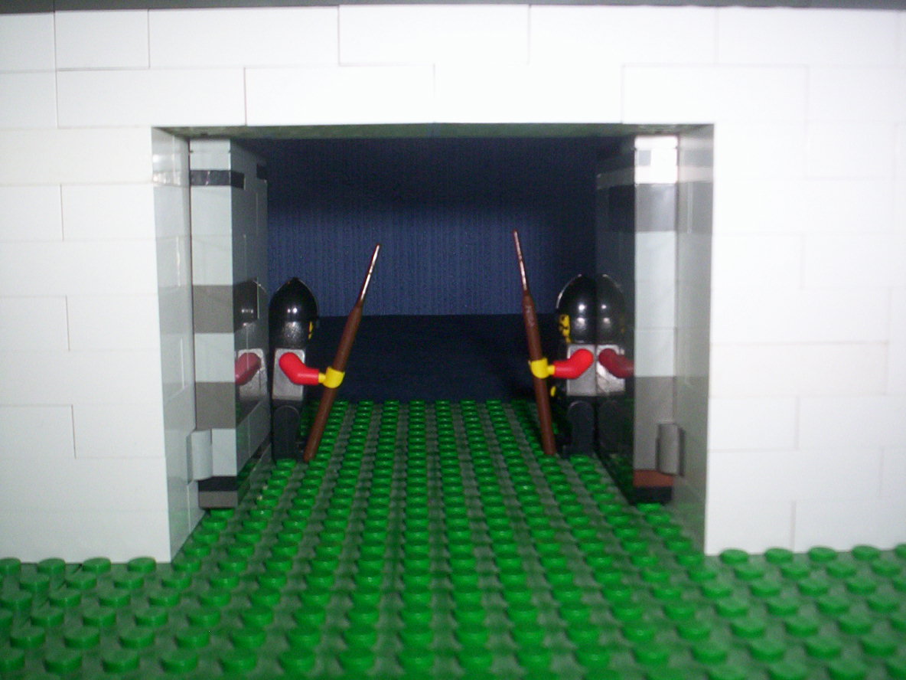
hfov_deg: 49.0
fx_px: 995
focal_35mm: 38
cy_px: 340
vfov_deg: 37.7
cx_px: 453
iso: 140
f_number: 4.5
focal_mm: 4.99
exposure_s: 1/60
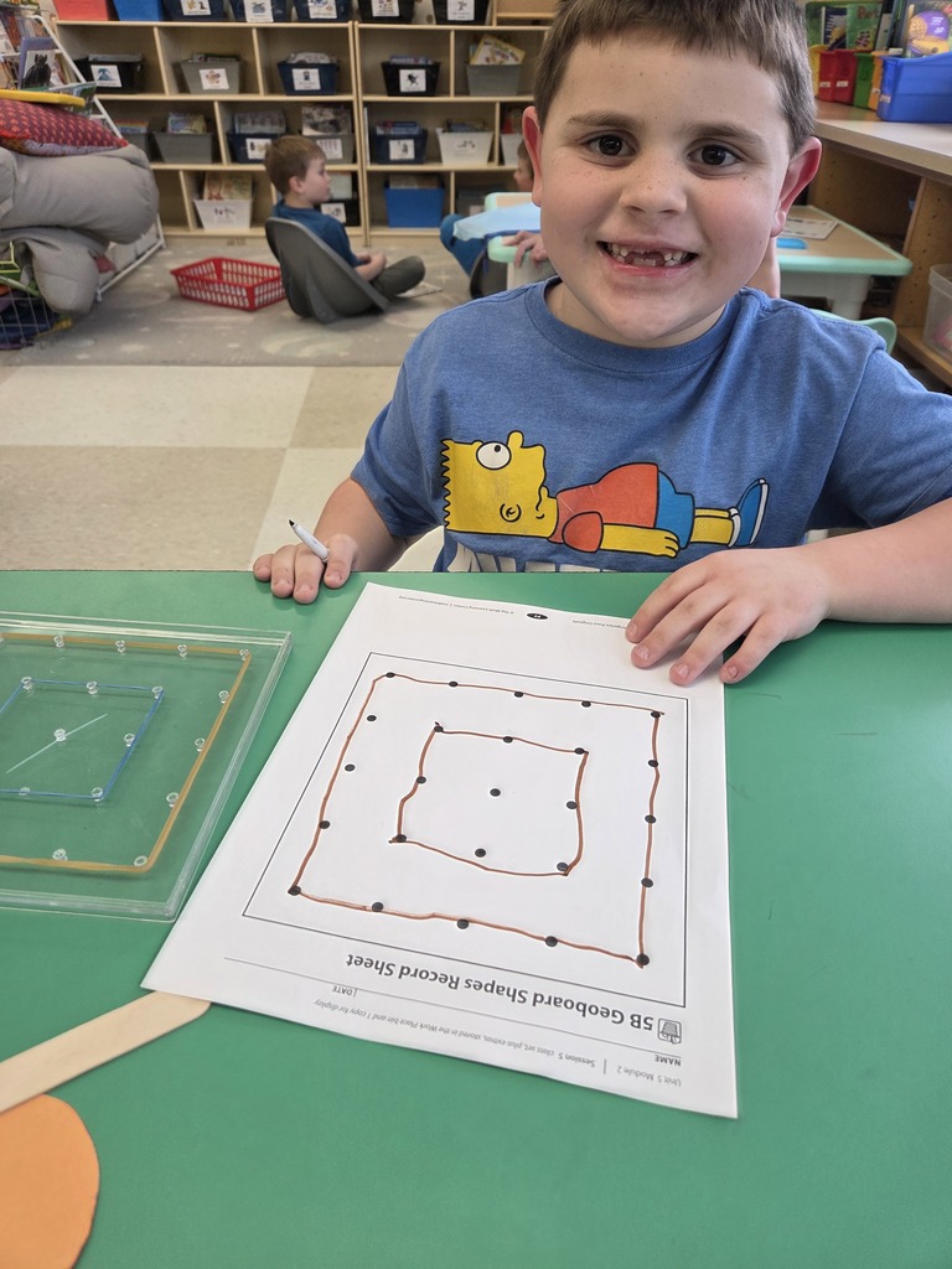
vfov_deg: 73.9
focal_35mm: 23
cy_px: 634
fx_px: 843
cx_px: 476
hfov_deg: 58.9
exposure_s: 1/120
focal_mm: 5.4
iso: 125
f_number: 1.8
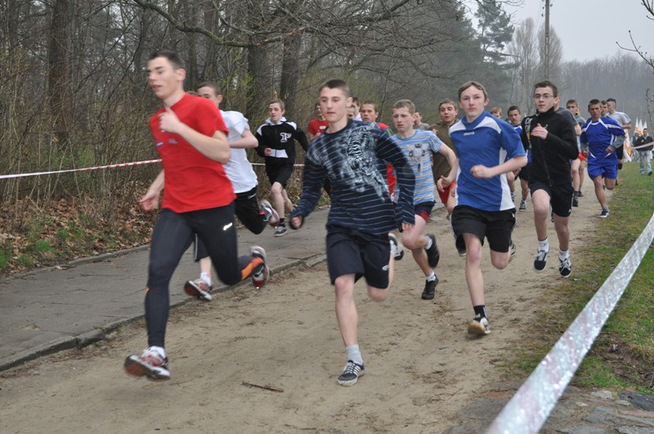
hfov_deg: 41.2
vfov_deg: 28.0
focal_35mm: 48
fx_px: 871
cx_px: 327
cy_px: 217
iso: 1000
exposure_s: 1/200
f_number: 6.3
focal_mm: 32
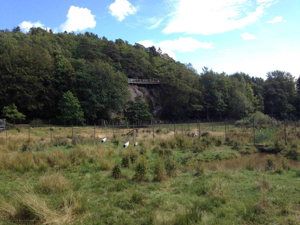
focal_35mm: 35
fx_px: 303
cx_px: 150
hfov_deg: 52.6
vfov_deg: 40.7
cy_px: 112
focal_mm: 4.28
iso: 50
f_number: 2.4
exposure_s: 1/657
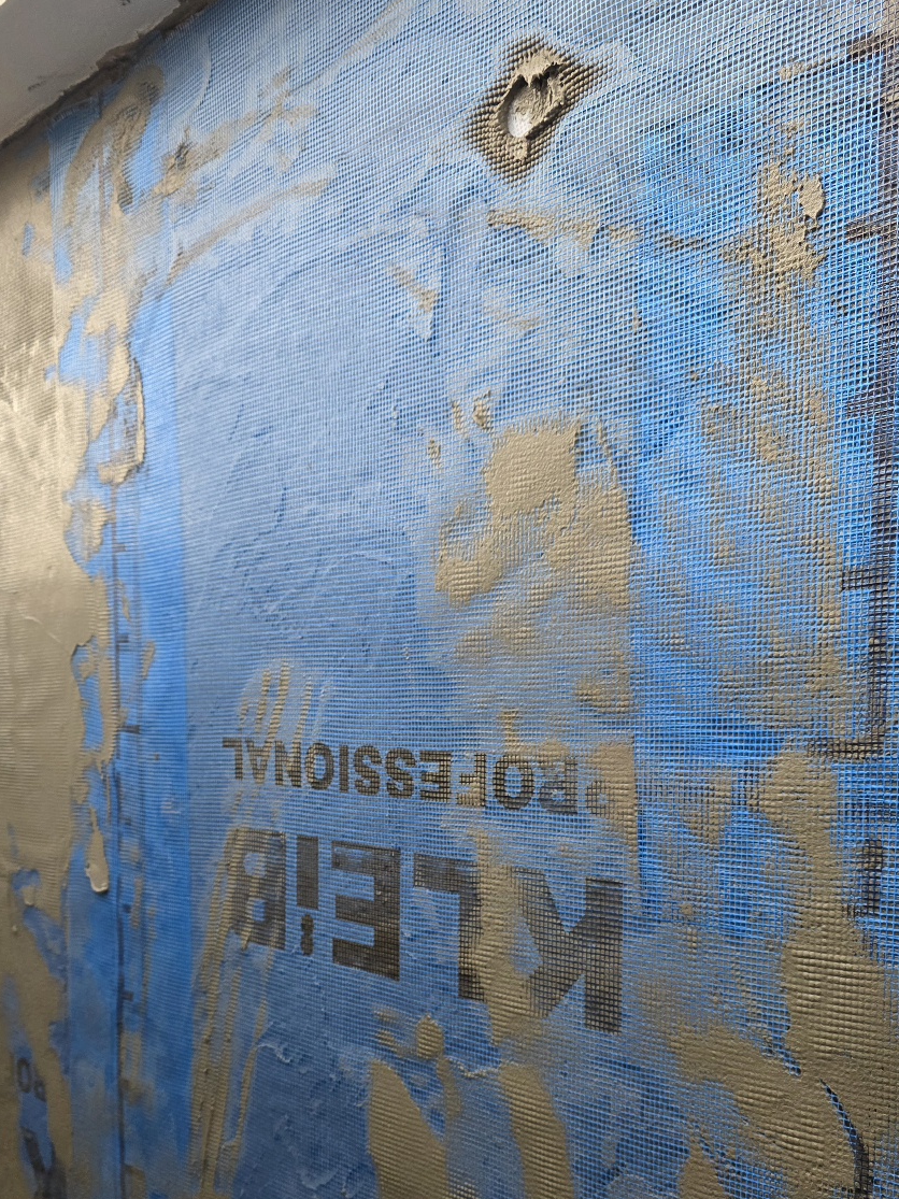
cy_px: 783
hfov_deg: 42.9
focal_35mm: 33
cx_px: 415
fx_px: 1143
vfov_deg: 54.4
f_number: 1.7
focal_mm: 6.3
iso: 200
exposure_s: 1/101
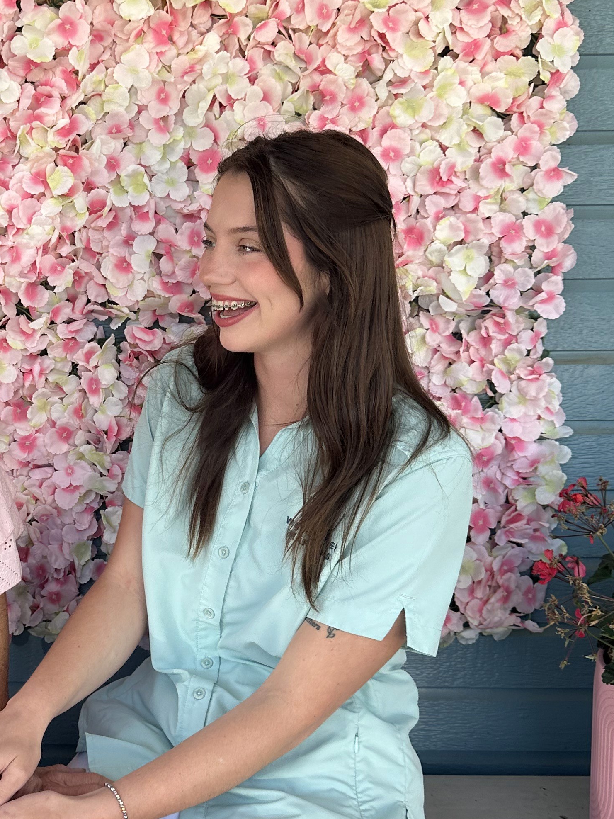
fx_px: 1159
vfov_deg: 38.9
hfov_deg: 28.7
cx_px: 78
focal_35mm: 49
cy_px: 436
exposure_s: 1/529
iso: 80
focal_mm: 6.86
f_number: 1.78
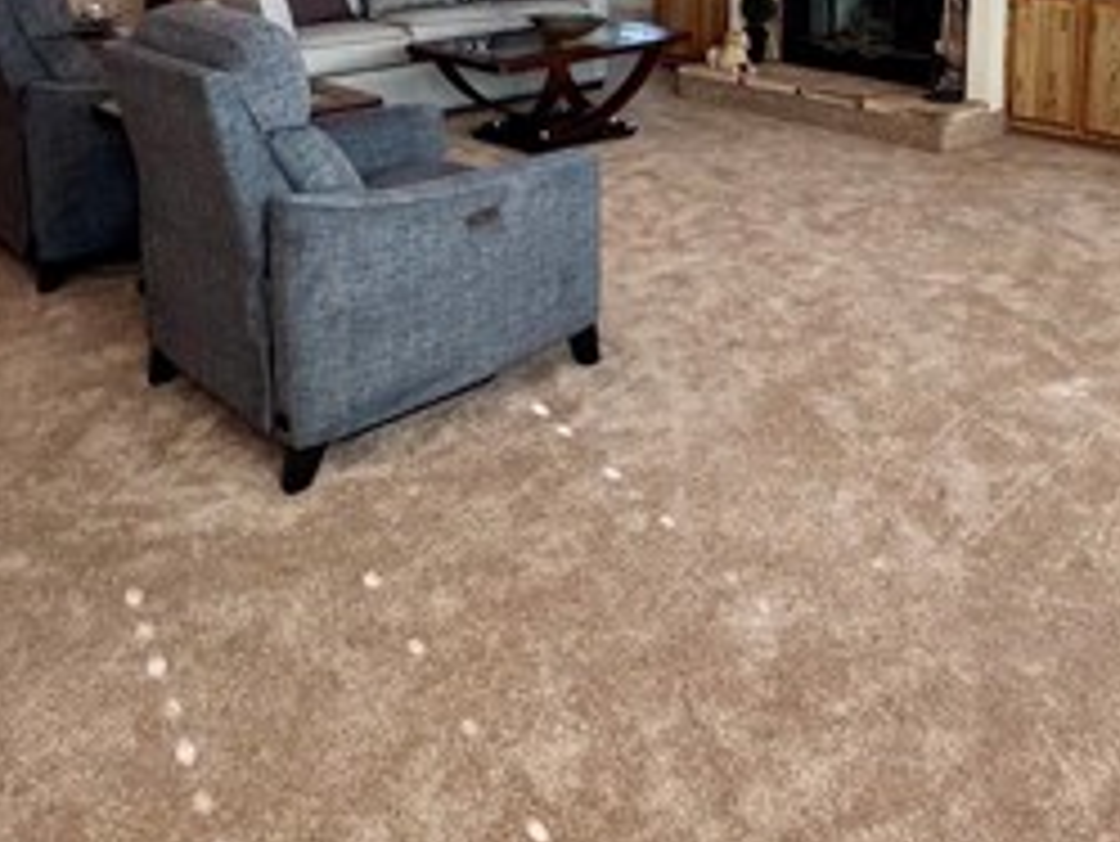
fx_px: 1165
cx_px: 715
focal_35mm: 36
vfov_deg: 35.1
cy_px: -41
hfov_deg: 50.7
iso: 200
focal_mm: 2.22
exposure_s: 1/120
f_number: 2.2
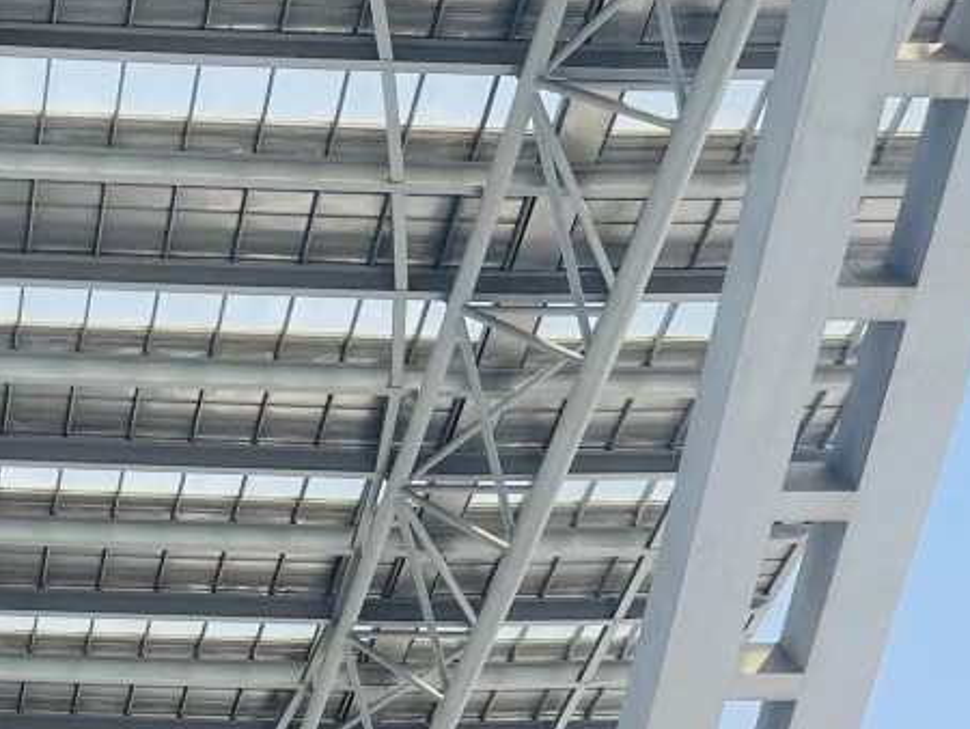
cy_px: 1085
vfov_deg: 16.8
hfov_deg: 22.9
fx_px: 2243
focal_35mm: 80
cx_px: -106
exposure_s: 1/1200
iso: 32
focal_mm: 5.1
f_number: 1.6
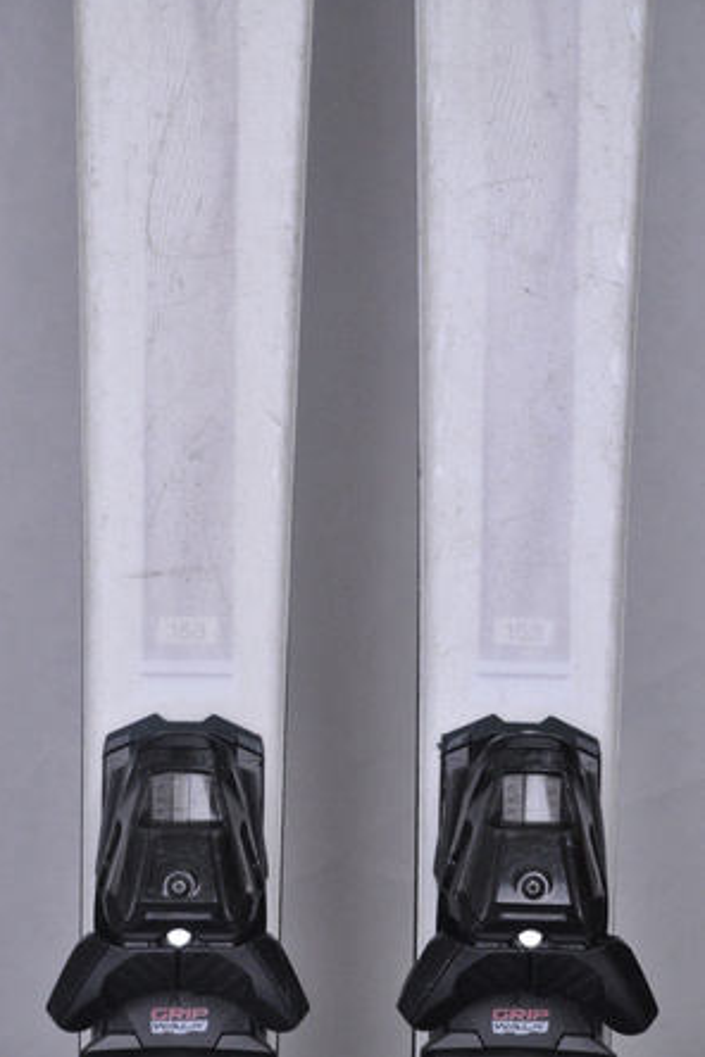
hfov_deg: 8.6
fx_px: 4685
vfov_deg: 12.9
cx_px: 351
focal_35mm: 160
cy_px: 524
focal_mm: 105
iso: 3200
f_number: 9.5
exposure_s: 1/125
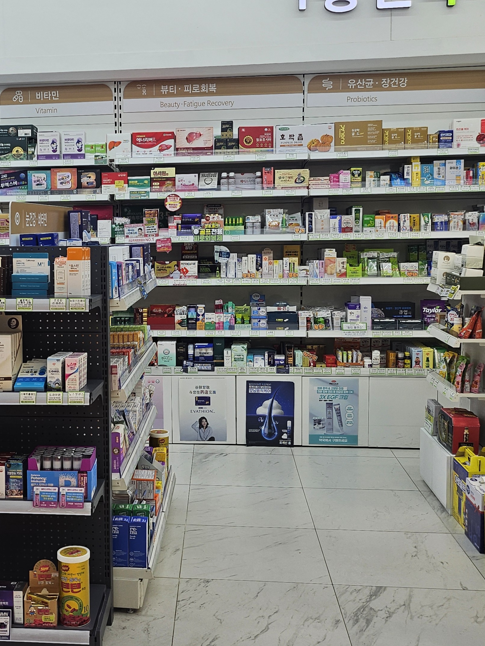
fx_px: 710
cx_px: 181
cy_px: 236
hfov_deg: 37.5
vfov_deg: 48.4
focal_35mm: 38
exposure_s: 1/120
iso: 50
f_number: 1.8
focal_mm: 5
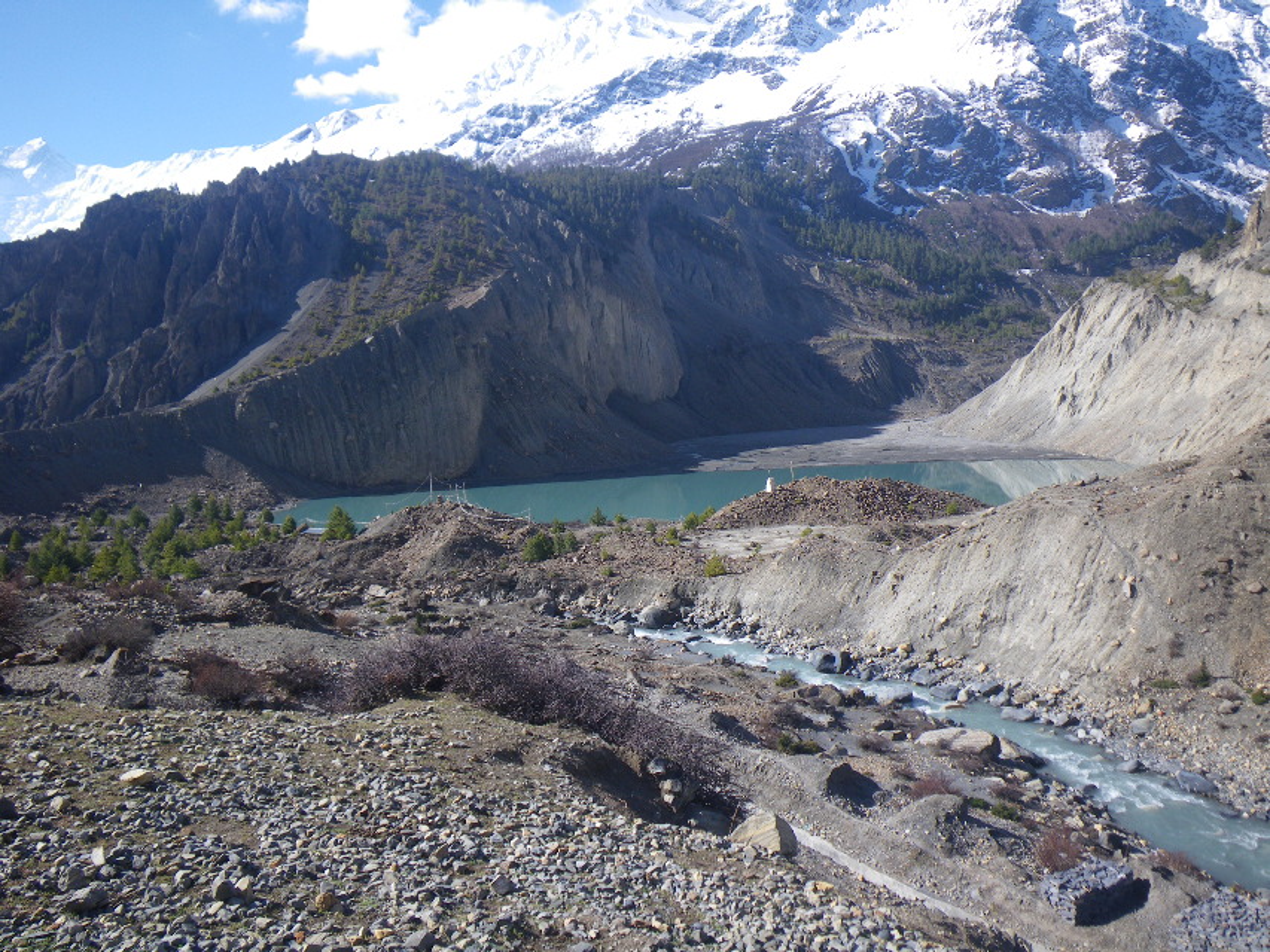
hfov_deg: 63.4
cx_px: 635
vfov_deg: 49.8
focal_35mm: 28
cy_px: 476
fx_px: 1027
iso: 50
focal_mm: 5
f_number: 4.2
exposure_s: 1/250
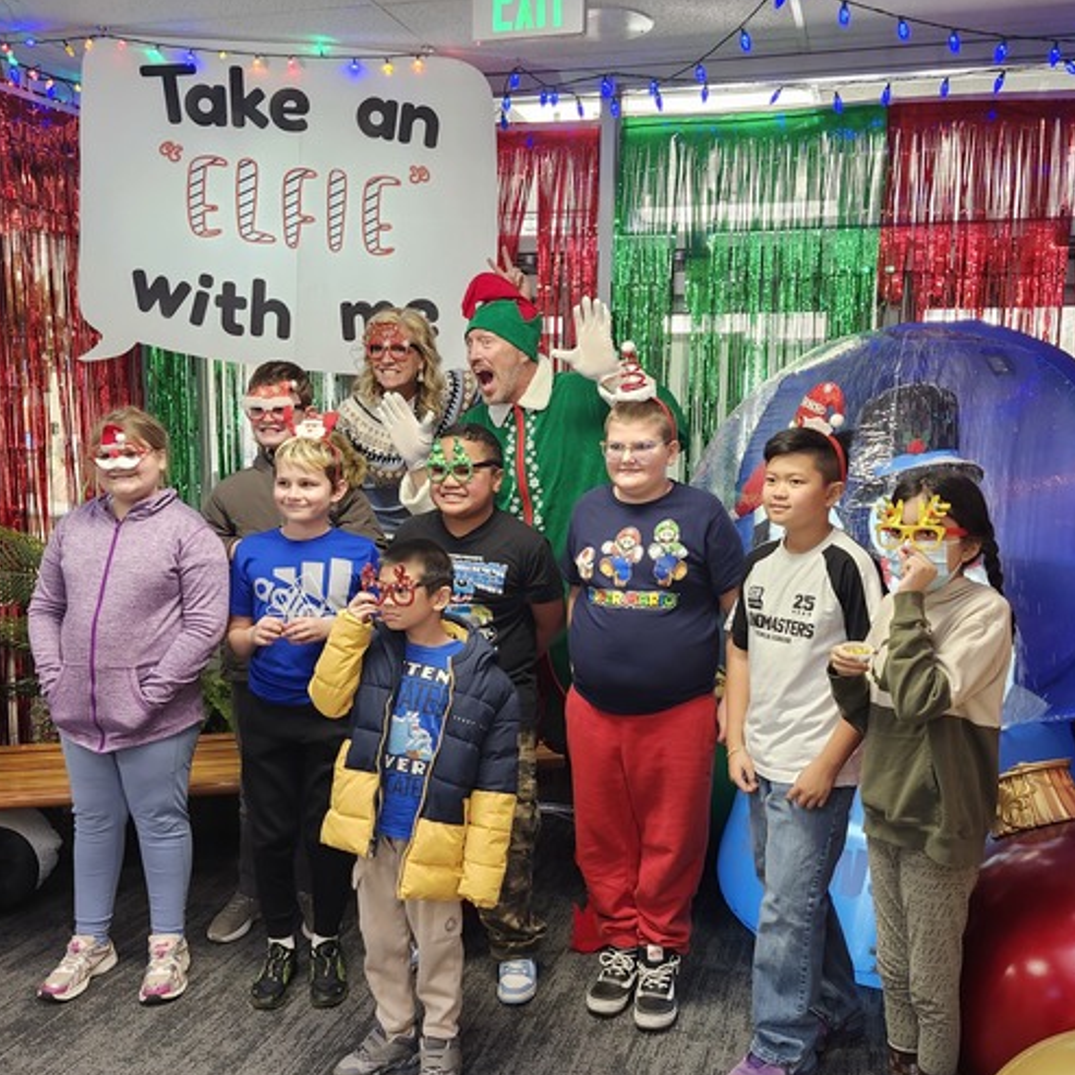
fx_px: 1159
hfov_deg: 49.7
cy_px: 571
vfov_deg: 49.7
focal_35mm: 33
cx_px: 567
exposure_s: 1/36.1
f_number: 1.8
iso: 250
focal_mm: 5.54
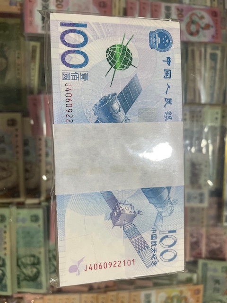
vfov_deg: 67.3
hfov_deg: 53.1
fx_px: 227
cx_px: 114
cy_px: 152
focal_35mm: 26
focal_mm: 4.2
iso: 100
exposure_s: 1/100
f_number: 1.6
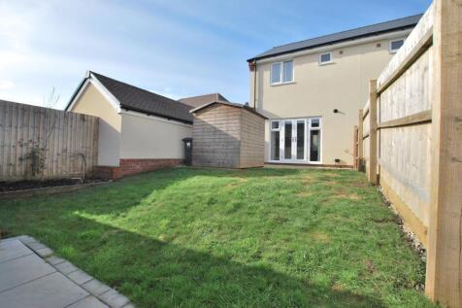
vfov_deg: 77.3
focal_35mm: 15
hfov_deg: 100.4
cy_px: 154
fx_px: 192
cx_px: 231
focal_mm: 10
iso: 100
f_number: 8
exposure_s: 1/250
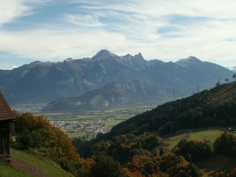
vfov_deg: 32.2
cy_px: 88
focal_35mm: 45
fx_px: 307
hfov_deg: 42.1
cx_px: 118
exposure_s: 1/160
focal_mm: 7.5
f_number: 7.1
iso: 50
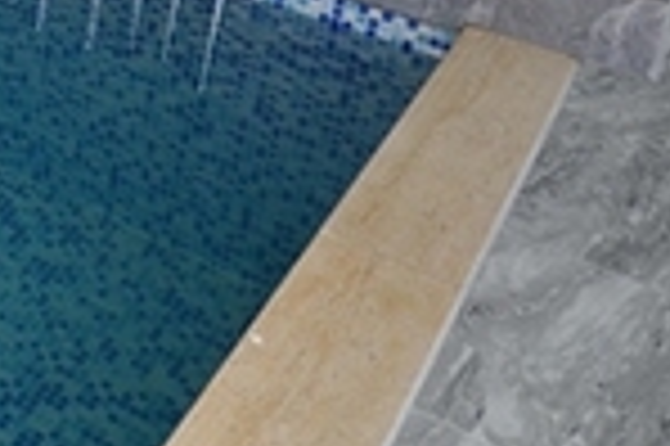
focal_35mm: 73
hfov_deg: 22.7
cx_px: -335
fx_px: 1357
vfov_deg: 16.4
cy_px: -293
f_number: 4
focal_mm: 10
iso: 100
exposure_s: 1/60
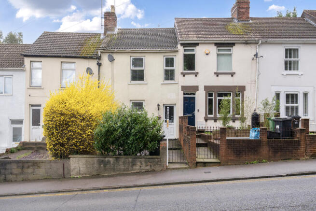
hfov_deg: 60.3
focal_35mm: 31
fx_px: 272
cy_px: 106
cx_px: 158
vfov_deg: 42.3
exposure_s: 1/160
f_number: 8
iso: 400
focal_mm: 21
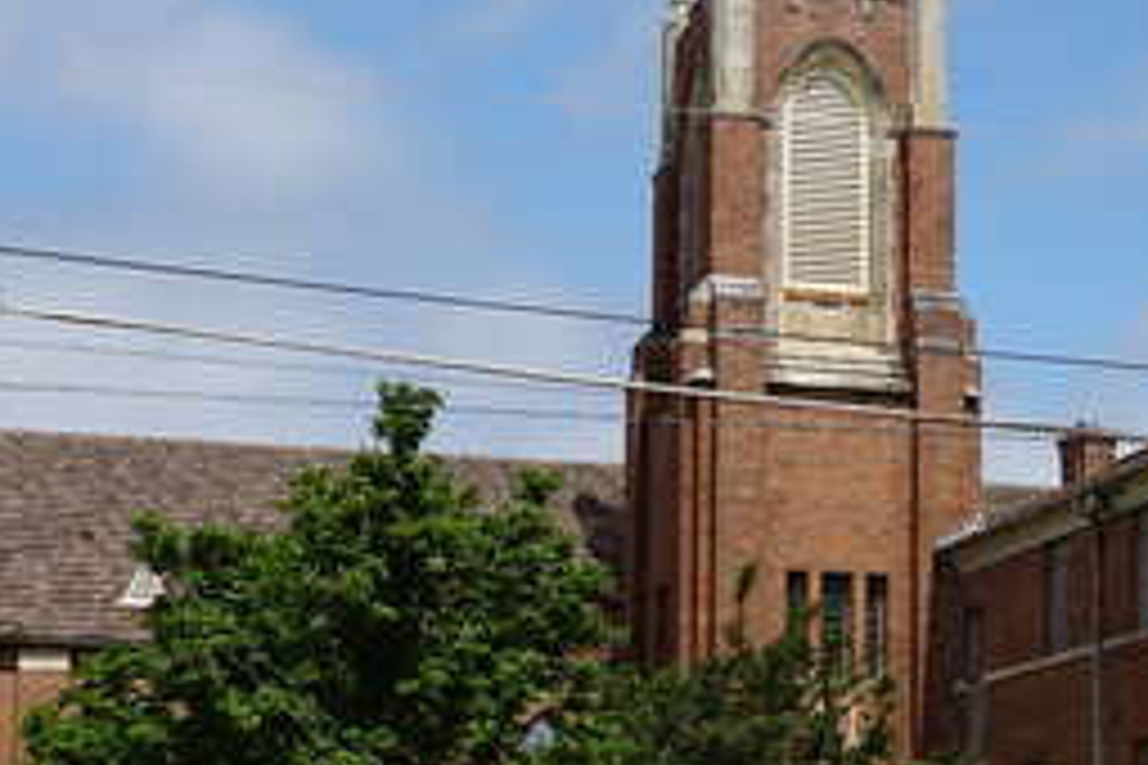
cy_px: 583
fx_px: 2997
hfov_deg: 21.6
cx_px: 779
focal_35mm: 94
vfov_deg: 14.5
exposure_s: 1/200
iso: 100
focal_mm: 20
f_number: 11
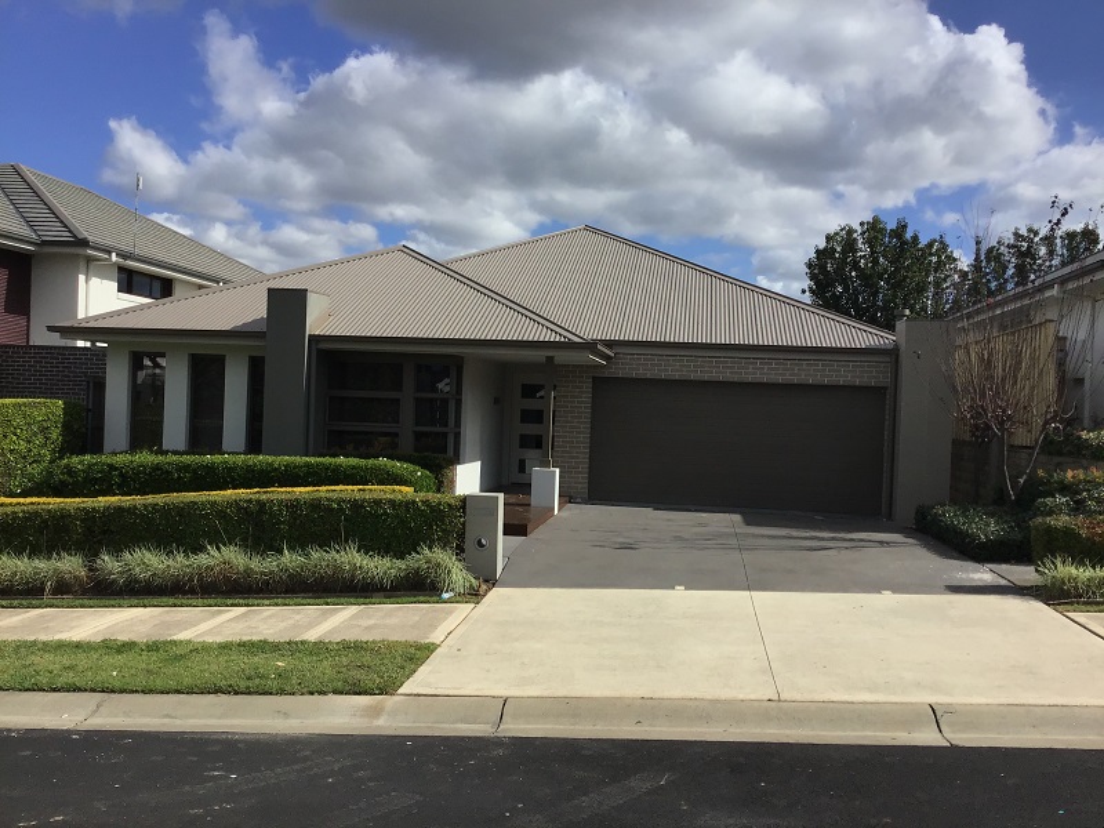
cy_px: 414
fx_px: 989
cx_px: 552
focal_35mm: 31
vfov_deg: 45.4
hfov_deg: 58.4
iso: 25
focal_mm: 3.3
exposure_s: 1/2717
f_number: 2.4
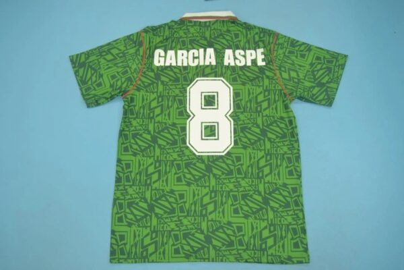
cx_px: 202
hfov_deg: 61.9
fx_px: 337
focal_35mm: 30
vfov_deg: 43.6
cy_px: 135
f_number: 3.8
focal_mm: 20
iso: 200
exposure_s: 1/125
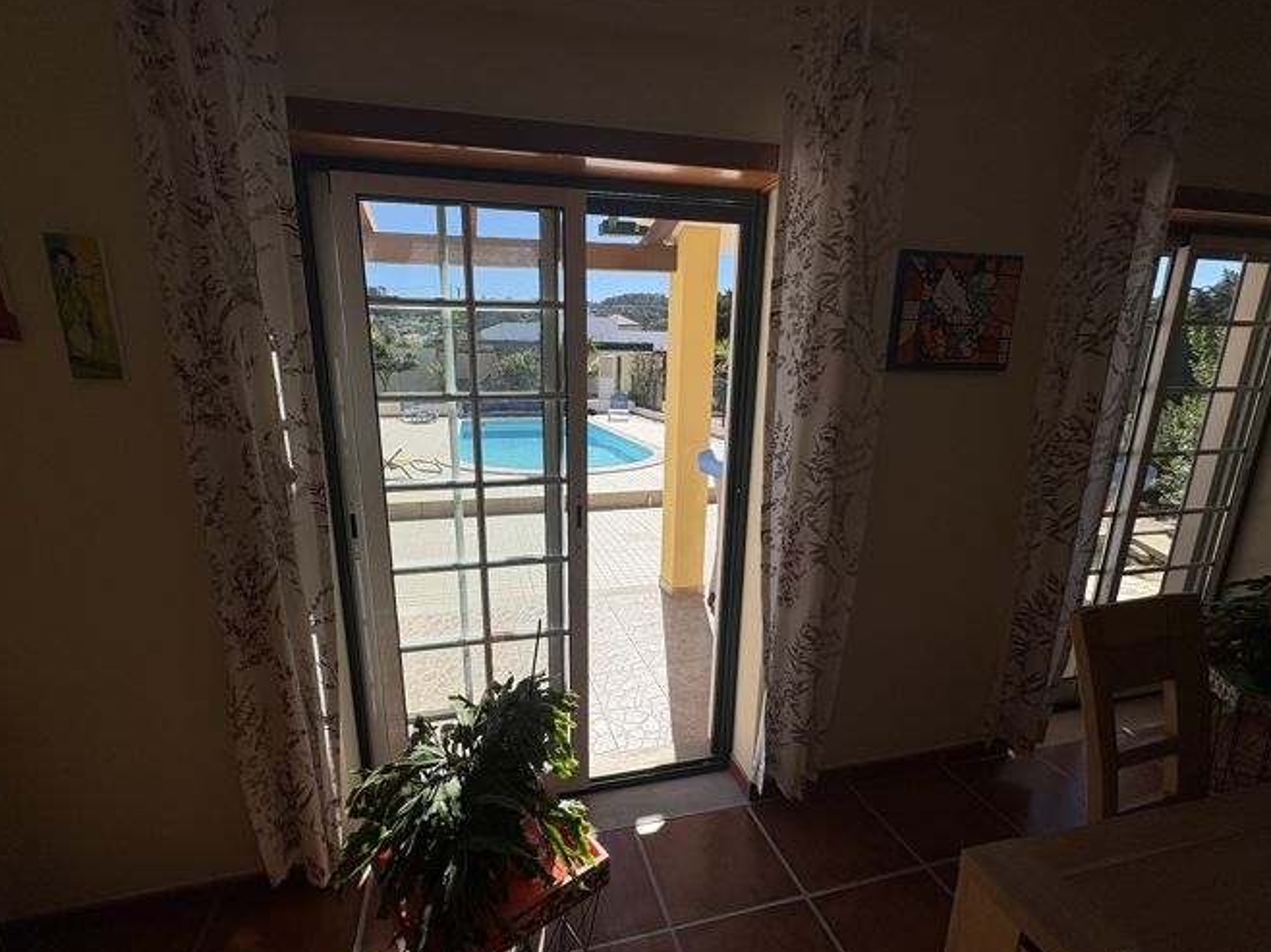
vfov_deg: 81.6
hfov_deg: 98.1
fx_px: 551
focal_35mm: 15
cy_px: 500
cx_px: 596
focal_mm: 2.22
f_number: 2.2
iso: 40
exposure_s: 1/2273
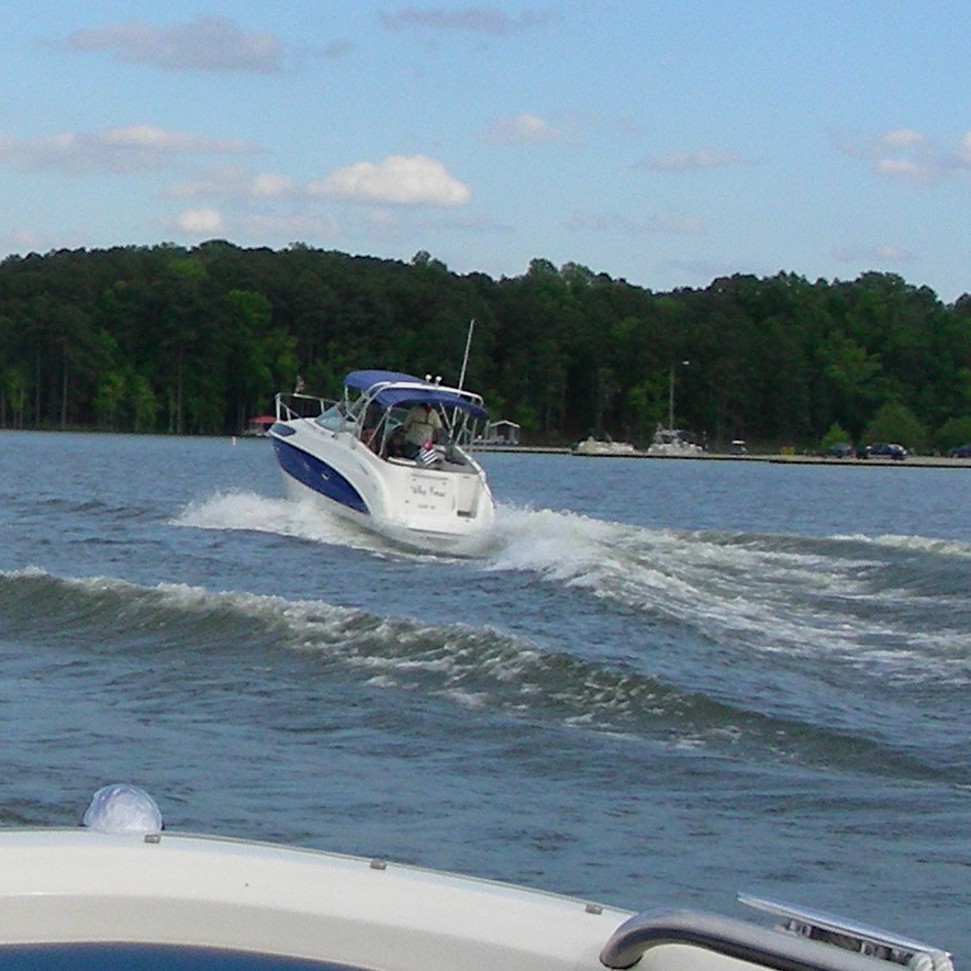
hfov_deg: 15.7
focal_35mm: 107
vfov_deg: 16.2
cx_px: -154
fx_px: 3396
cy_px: 276
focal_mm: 6.3
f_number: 4
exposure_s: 1/662
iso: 50
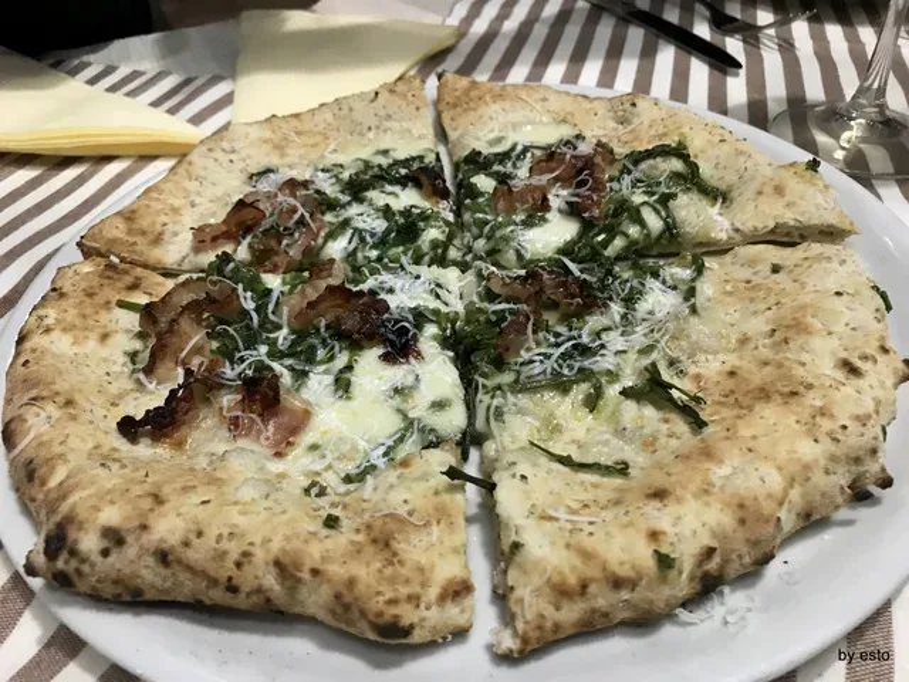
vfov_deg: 49.7
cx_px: 454
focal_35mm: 28
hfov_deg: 63.4
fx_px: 735
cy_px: 341
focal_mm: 3.99
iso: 100
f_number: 1.8
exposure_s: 1/17
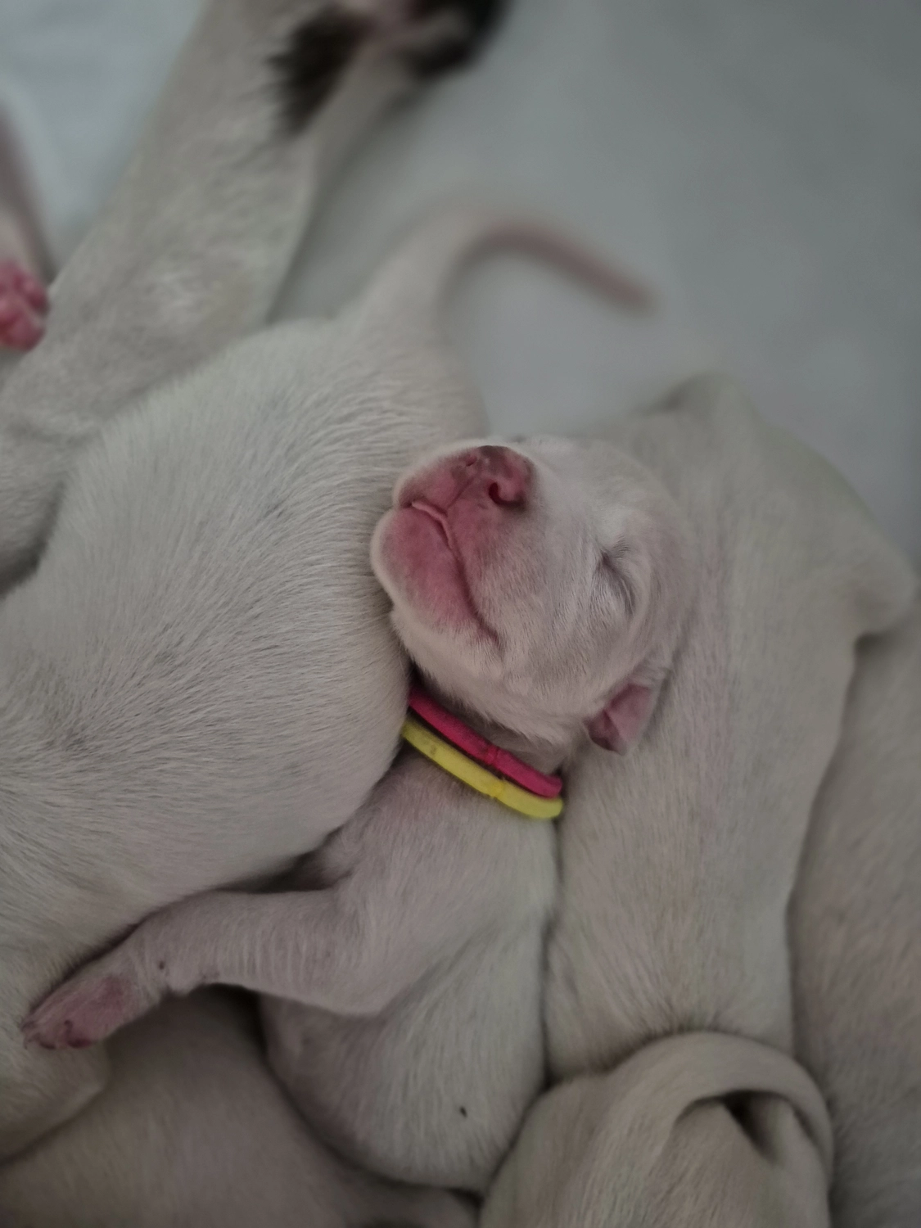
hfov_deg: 58.9
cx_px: 460
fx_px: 816
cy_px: 614
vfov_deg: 73.9
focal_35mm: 23
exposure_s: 1/50
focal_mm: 5.4
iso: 1600
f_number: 1.8
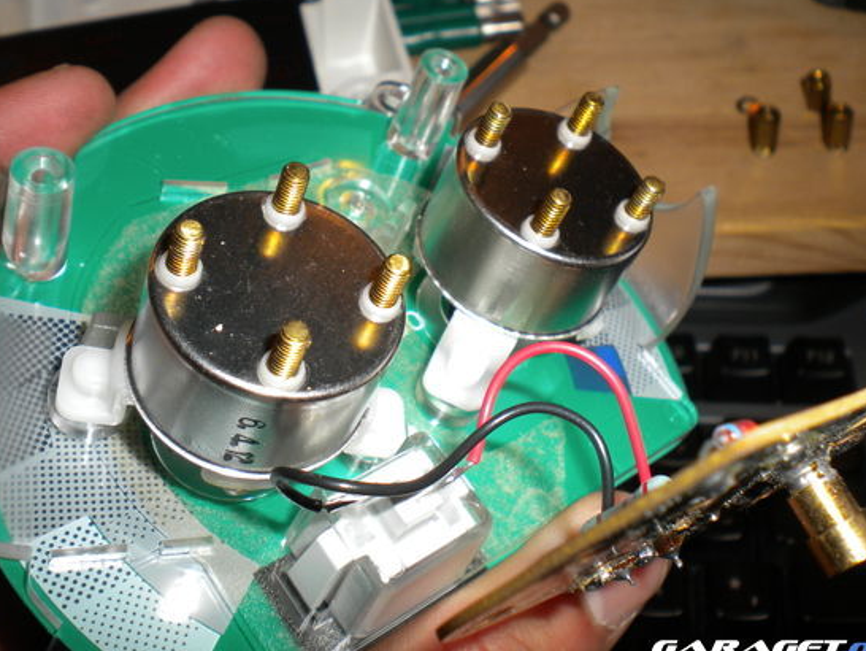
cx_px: 416
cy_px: 283
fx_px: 1026
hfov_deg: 45.7
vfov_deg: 35.1
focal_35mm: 41
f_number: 4.6
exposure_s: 1/30
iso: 80
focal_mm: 6.3
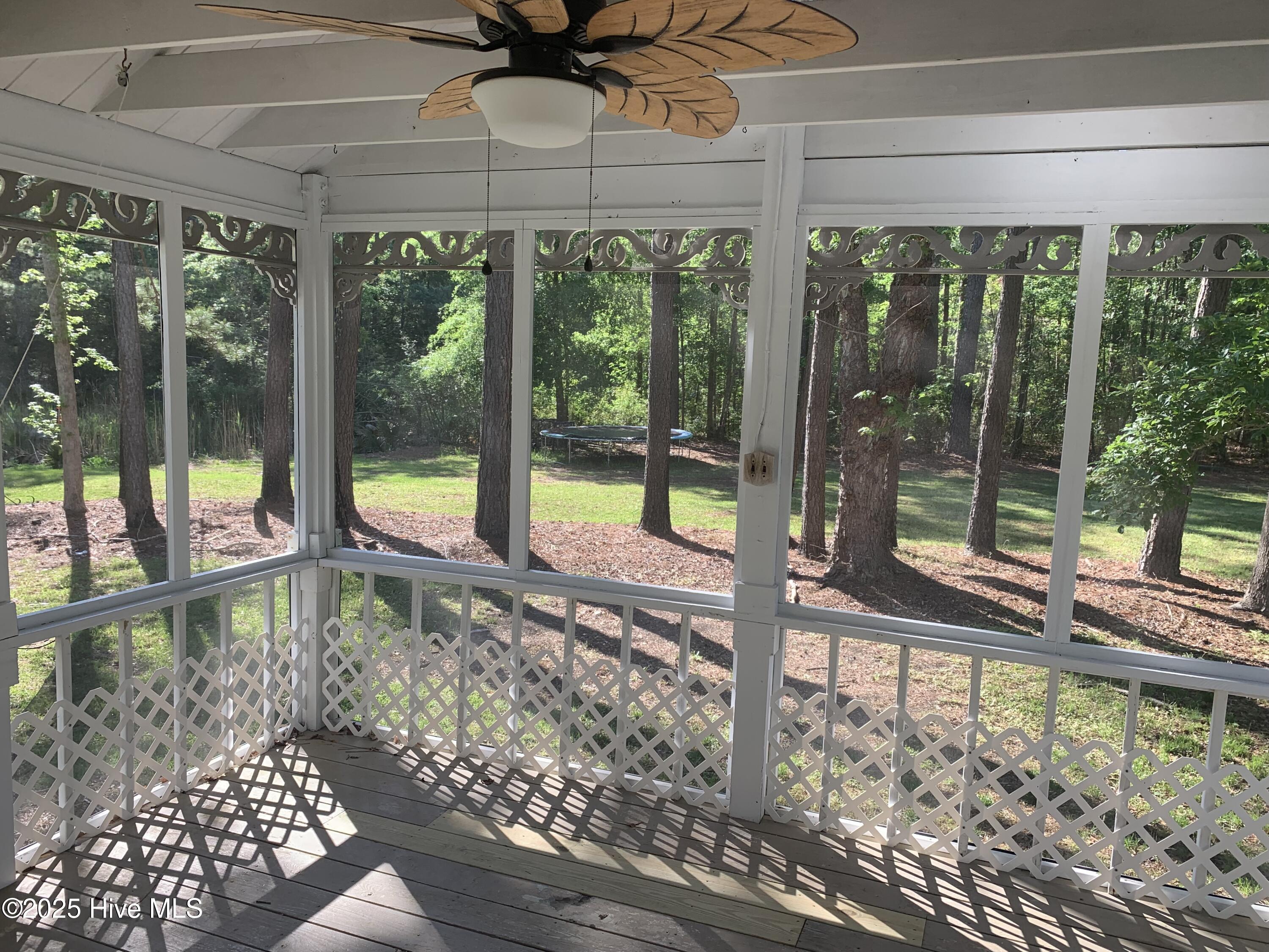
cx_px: 634
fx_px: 953
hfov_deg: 67.3
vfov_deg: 53.1
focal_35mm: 26
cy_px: 476
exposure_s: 1/275
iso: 25
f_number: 1.8
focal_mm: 4.25
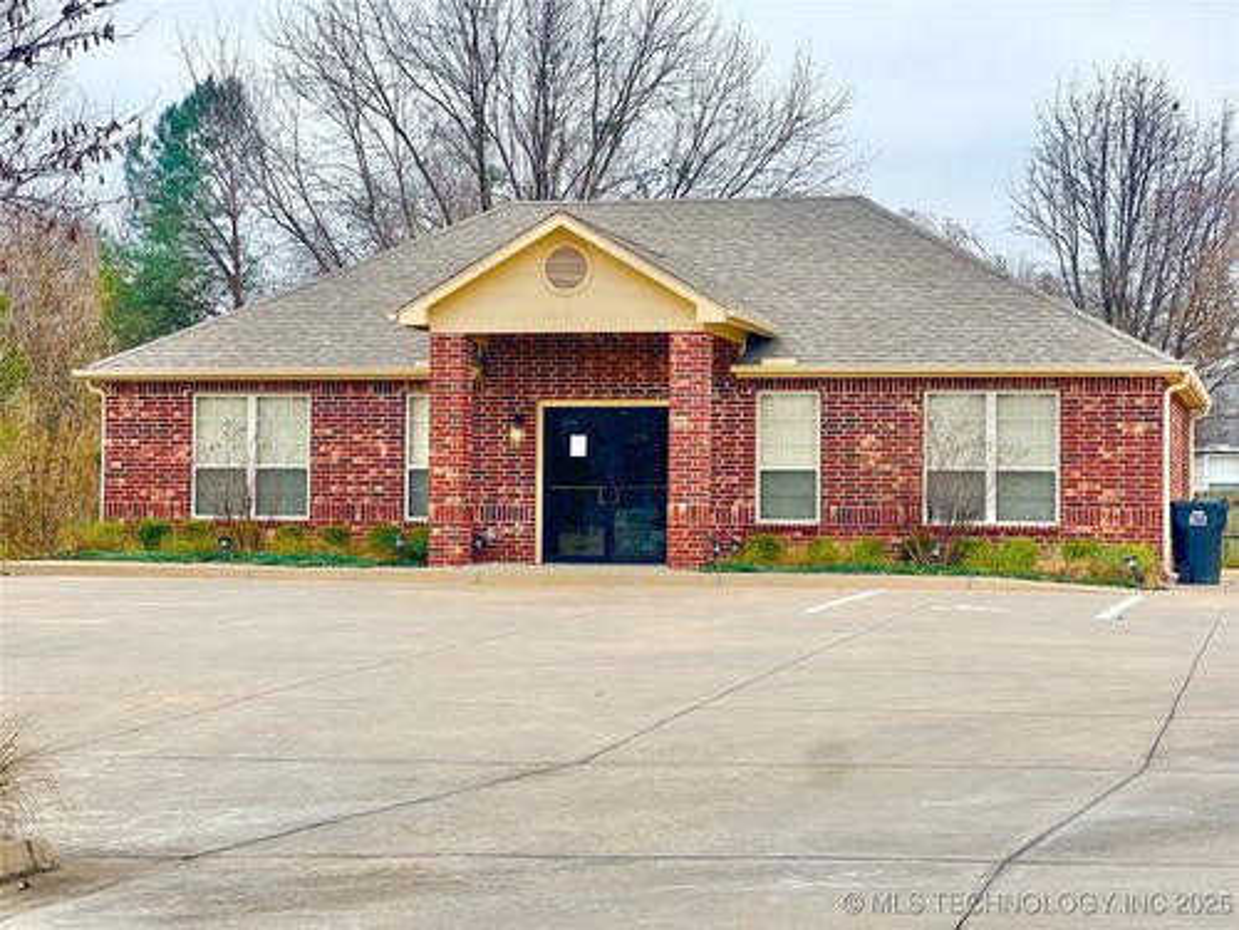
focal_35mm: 77
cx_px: 620
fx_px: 2756
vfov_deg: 19.1
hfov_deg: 25.3
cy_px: 465
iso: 25
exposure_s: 1/171
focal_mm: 9
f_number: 2.8
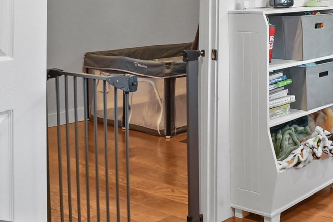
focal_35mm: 47
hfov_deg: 29.1
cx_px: 481
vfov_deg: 26.6
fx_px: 435
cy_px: -15
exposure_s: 1/2.5
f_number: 8
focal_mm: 10
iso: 1000
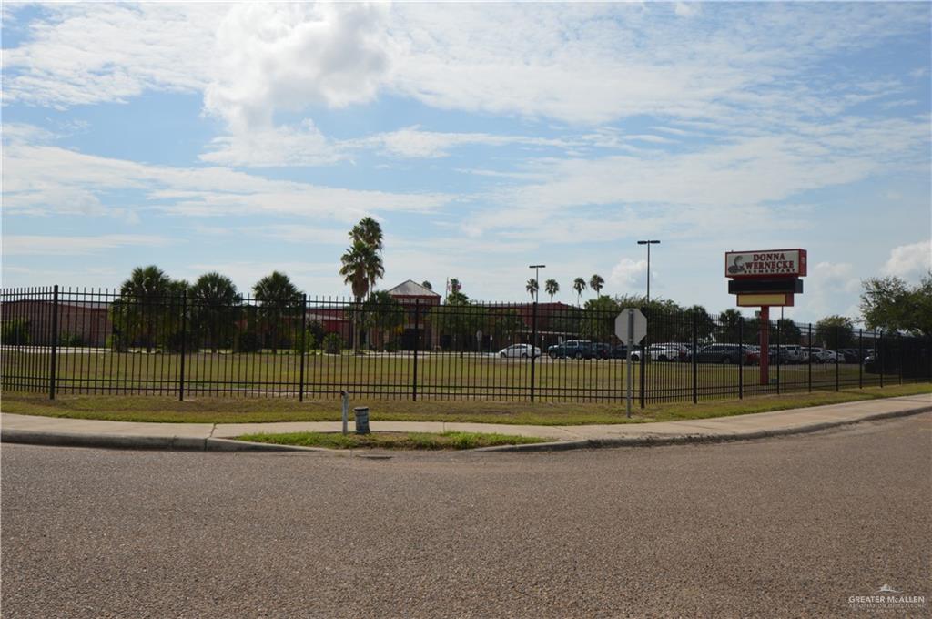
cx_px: 466
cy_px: 310
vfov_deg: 36.8
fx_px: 931
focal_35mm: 36
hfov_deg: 53.2
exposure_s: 1/200
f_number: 13
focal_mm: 24
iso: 100
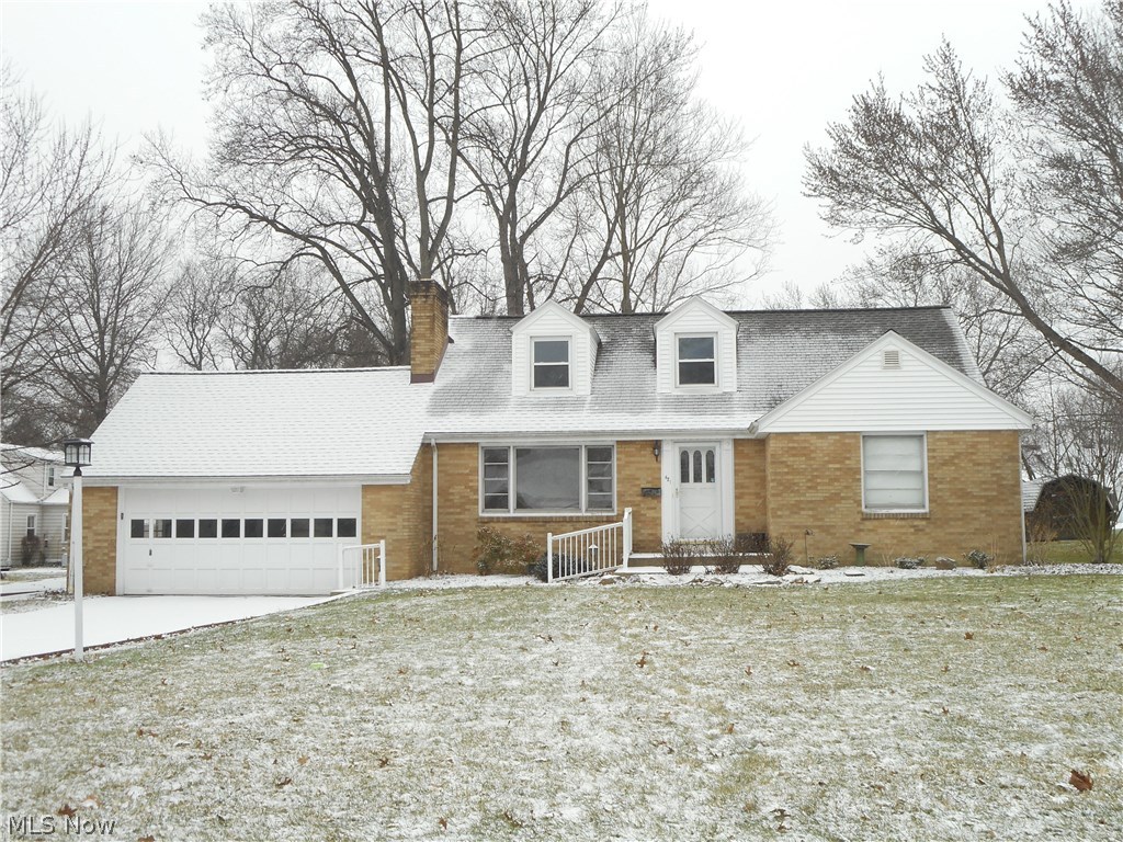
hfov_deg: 47.9
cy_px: 421
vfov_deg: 36.8
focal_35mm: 39
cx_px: 562
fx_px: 1265
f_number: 4.5
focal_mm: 6.9
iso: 80
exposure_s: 1/80
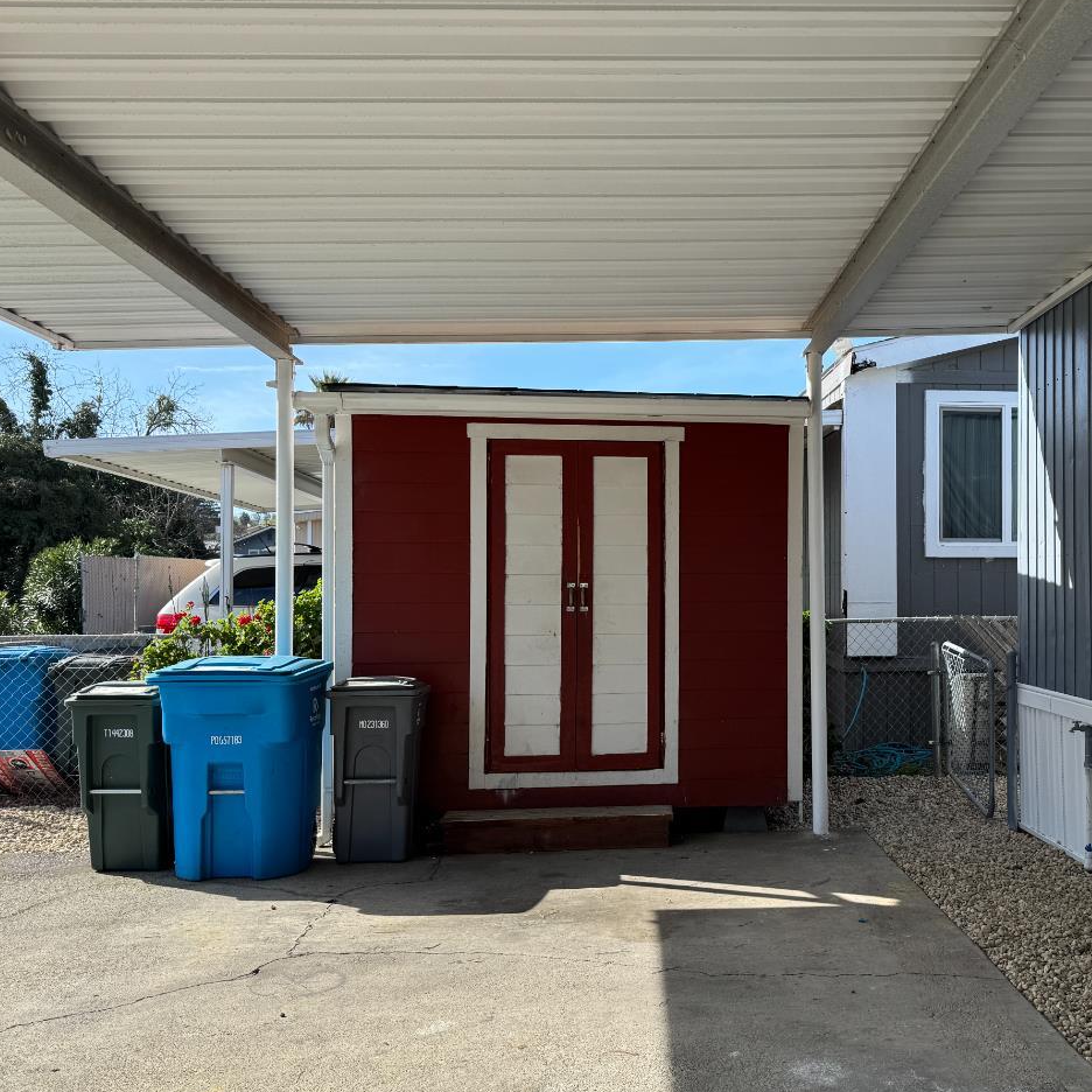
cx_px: 763
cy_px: 566
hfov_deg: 47.3
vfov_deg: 48.4
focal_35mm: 34
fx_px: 1213
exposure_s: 1/1923
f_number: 1.78
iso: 80
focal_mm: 6.76
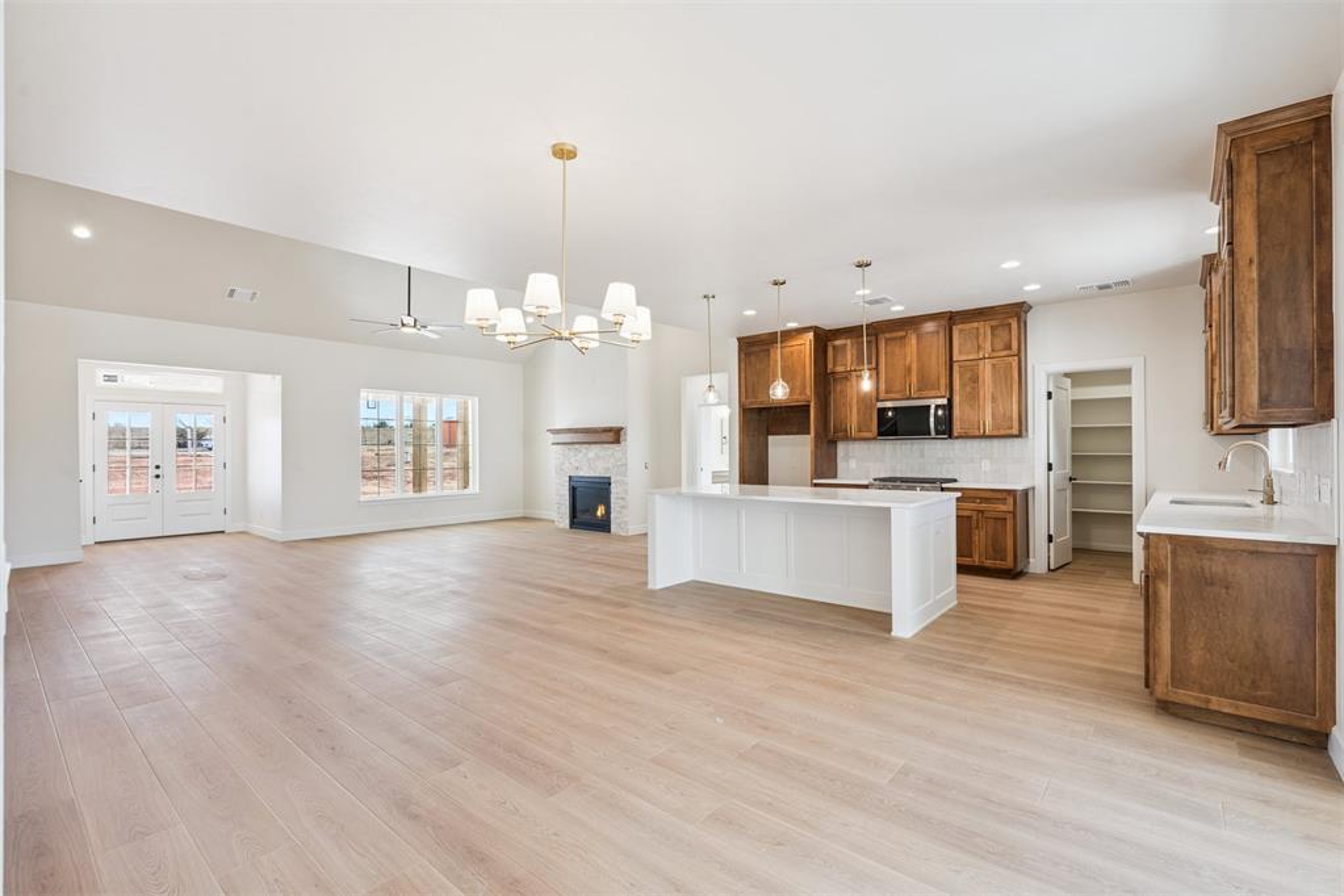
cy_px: 448
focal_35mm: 16
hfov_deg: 96.7
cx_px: 672
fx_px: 597
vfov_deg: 73.7
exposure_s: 1/100
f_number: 8
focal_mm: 16
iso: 200
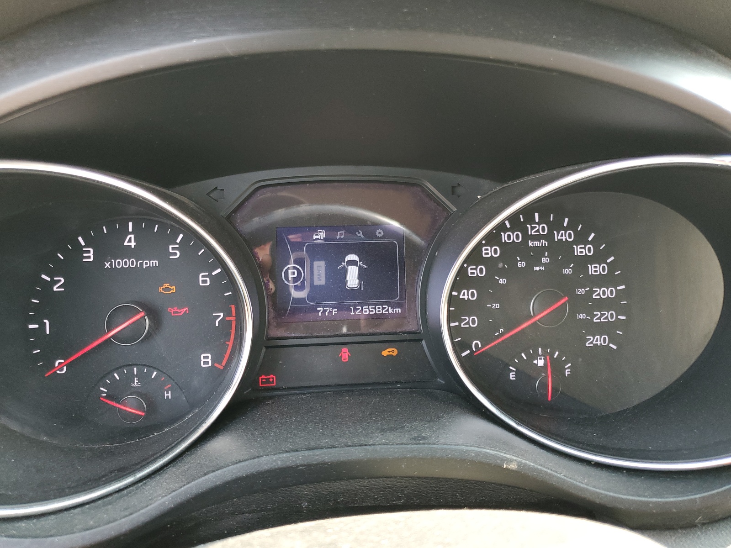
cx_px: 366
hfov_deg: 67.3
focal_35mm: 26
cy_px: 274
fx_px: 549
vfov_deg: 53.1
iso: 95
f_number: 1.5
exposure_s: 1/120
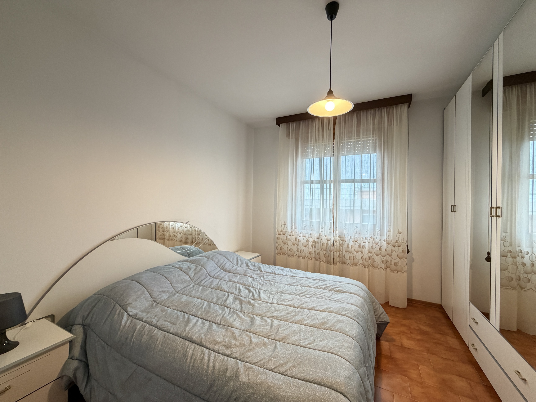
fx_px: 217
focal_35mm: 14
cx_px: 268
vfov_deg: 85.7
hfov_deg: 102.1
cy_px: 201
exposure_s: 1/50
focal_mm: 2.22
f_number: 2.2
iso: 320
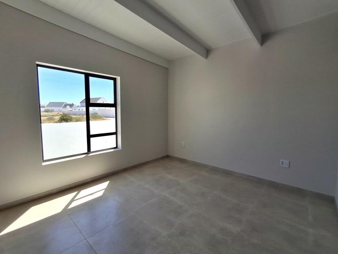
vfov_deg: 78.1
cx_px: 169
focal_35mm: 16
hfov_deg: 94.5
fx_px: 156
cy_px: 127
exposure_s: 1/833
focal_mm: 1.64
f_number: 2.2
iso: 40
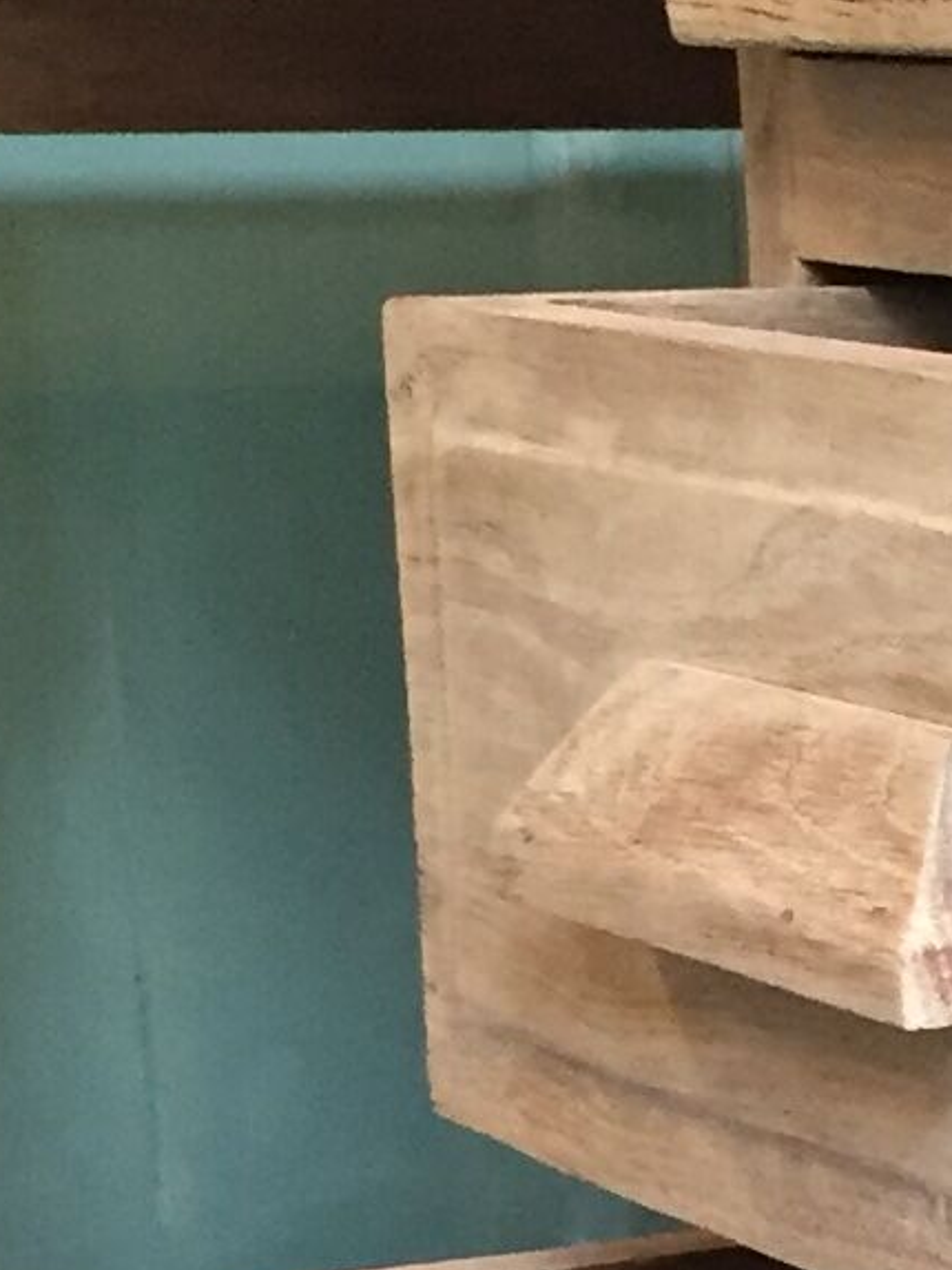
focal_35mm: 165
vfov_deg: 11.8
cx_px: 2112
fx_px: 6055
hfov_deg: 8.4
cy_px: 1363
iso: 200
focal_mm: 4.15
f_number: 2.2
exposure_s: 1/33
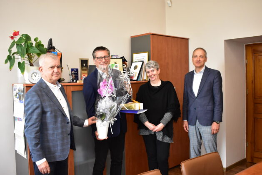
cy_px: 88
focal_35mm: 34
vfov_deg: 38.4
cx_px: 131
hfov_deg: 55.1
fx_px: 251
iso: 3200
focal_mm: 23
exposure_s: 1/320
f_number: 4
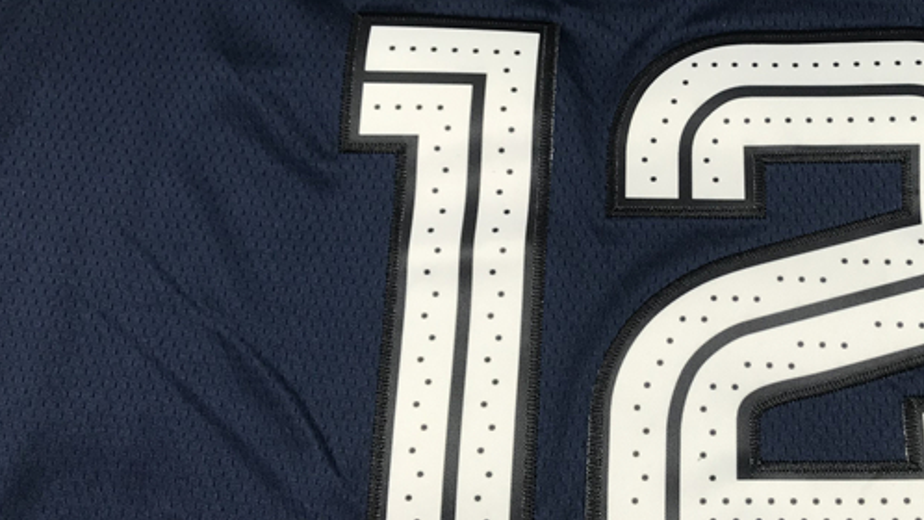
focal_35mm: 49
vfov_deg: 24.3
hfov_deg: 40.8
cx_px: 698
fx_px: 1200
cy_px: 182
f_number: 1.8
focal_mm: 3.99
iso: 25
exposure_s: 1/50
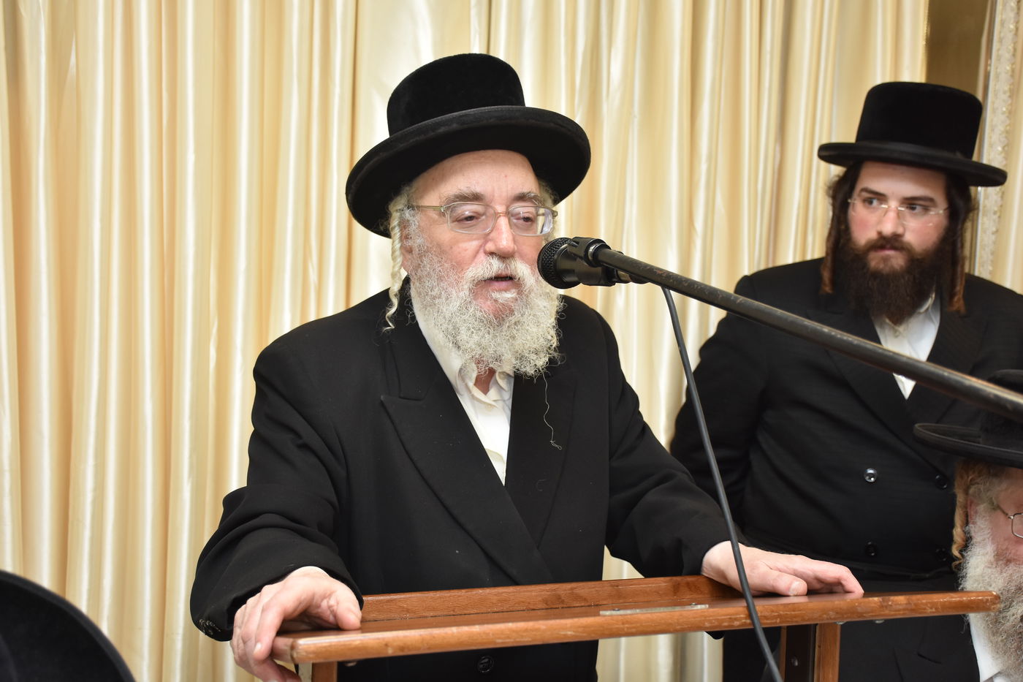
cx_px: 512
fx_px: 1364
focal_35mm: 48
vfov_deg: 28.1
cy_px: 341
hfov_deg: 41.1
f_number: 5.6
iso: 1000
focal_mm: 32
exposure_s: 1/125
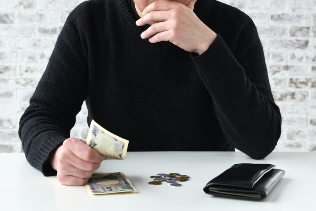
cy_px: 106
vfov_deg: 23.4
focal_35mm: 58
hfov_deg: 34.5
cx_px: 158
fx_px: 509
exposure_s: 1/80
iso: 640
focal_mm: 58
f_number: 9
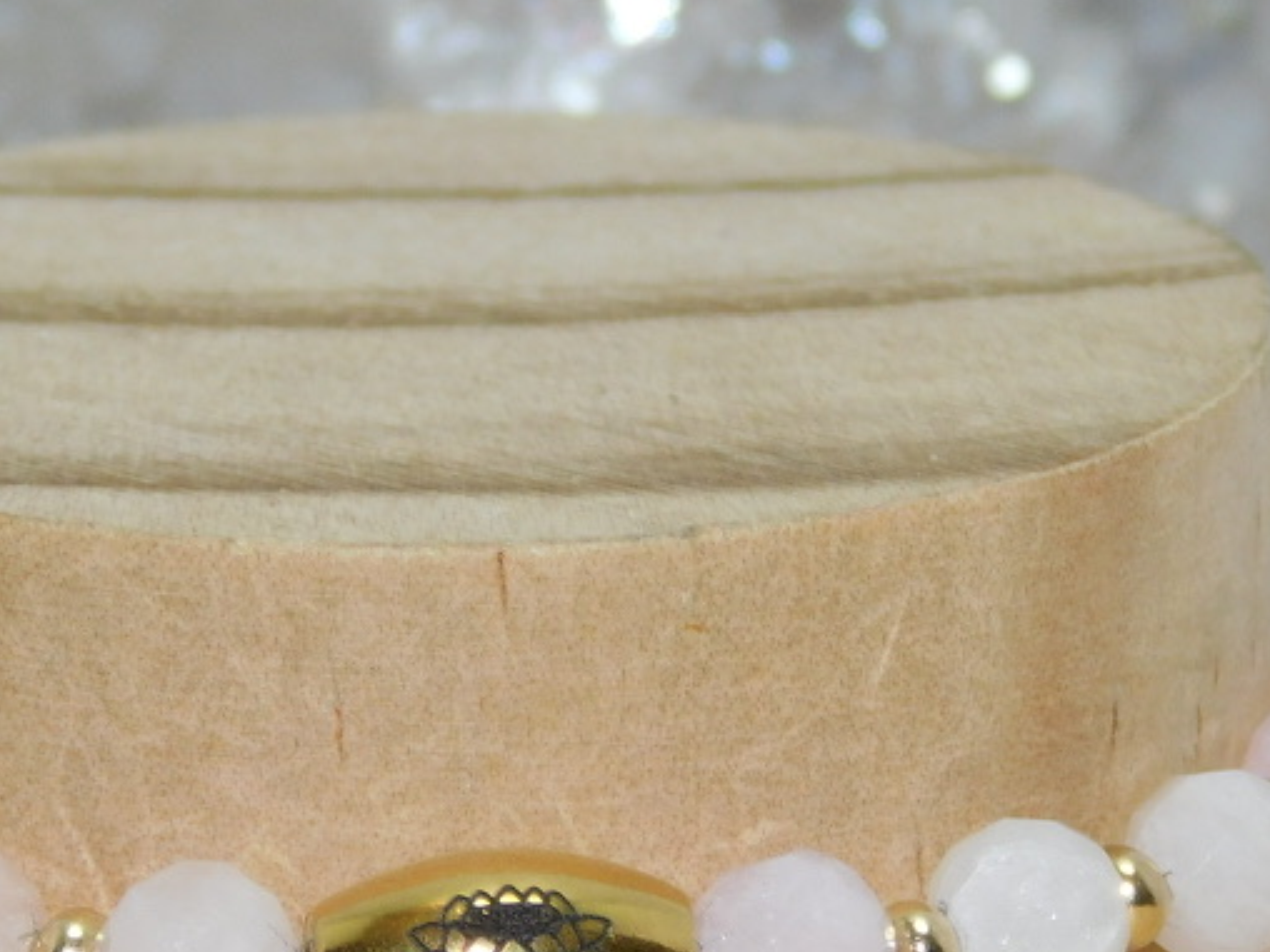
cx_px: 438
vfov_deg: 3.2
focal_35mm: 468
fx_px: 17170
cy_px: 640
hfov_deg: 4.2
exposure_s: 1/60
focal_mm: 41.3
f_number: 5.6
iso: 200
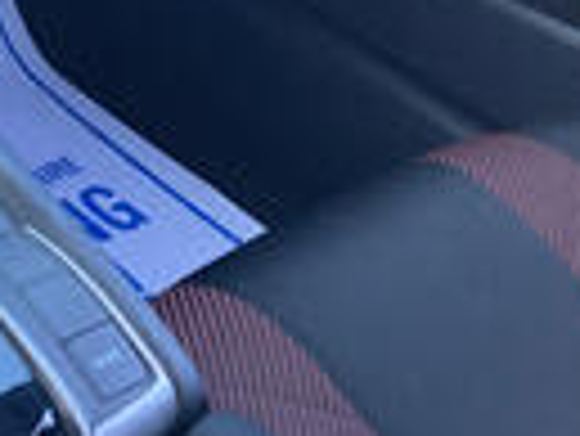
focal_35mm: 91
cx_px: 4
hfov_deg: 20.8
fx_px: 1526
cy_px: -214
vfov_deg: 15.1
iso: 80
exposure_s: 1/111
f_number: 1.8
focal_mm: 3.99
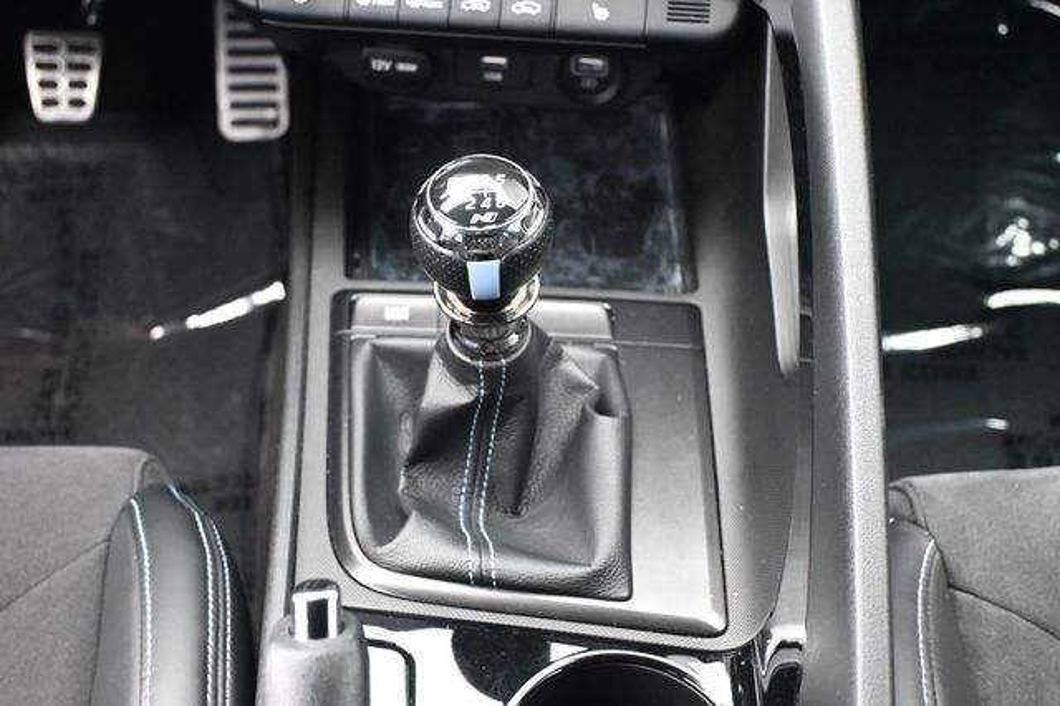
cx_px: 530
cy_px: 353
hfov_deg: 36.9
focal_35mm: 54
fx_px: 1589
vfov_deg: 25.0
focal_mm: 36
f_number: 5.3
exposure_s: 1/125
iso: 3200
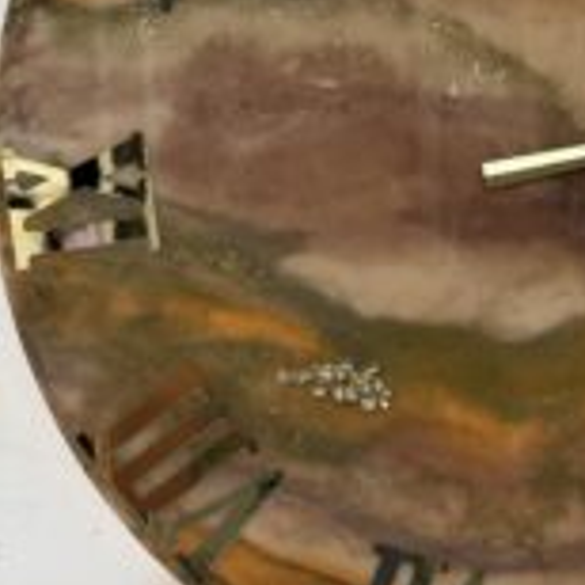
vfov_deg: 30.3
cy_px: 114
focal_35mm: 55
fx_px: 1052
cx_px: 566
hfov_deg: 29.3
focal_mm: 6.76
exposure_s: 1/73
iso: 200
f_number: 1.78
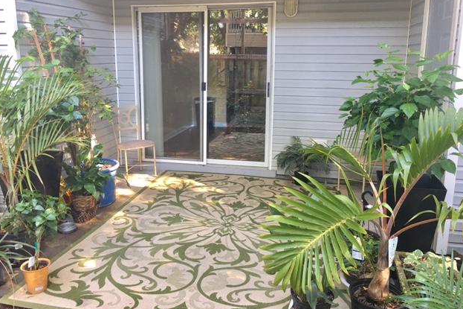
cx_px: 227
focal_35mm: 31
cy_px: 136
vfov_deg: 42.2
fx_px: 399
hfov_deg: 60.3
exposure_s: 1/15
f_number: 2.2
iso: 25
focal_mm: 4.15
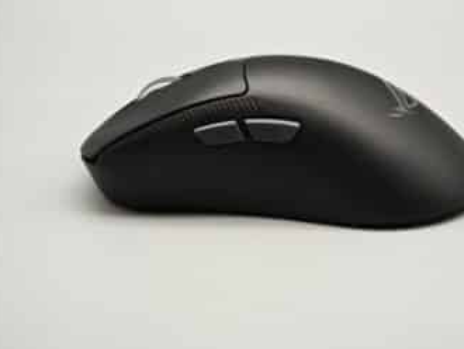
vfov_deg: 10.5
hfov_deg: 13.9
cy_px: 158
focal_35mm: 142
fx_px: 1905
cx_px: 266
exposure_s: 1/100
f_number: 2.5
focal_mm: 19.4
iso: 100
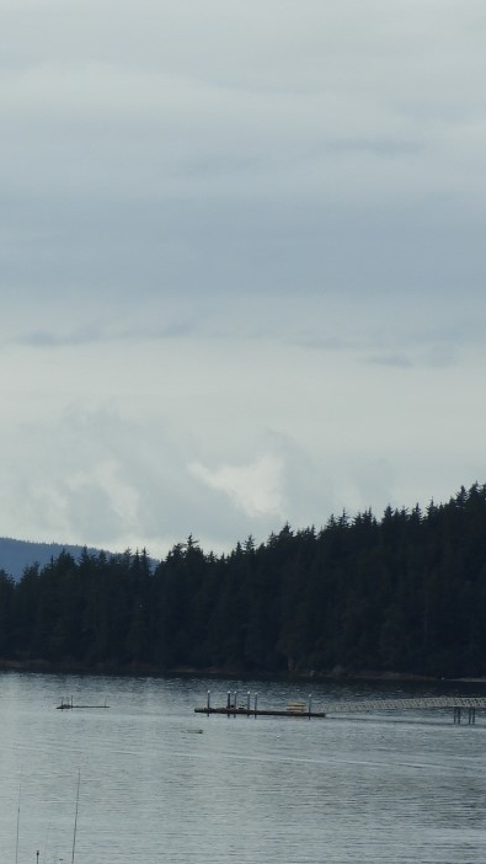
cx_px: -245
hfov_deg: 3.6
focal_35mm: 335
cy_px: 510
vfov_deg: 6.4
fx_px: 7673
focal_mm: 26.9
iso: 100
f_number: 5.2
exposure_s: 1/500
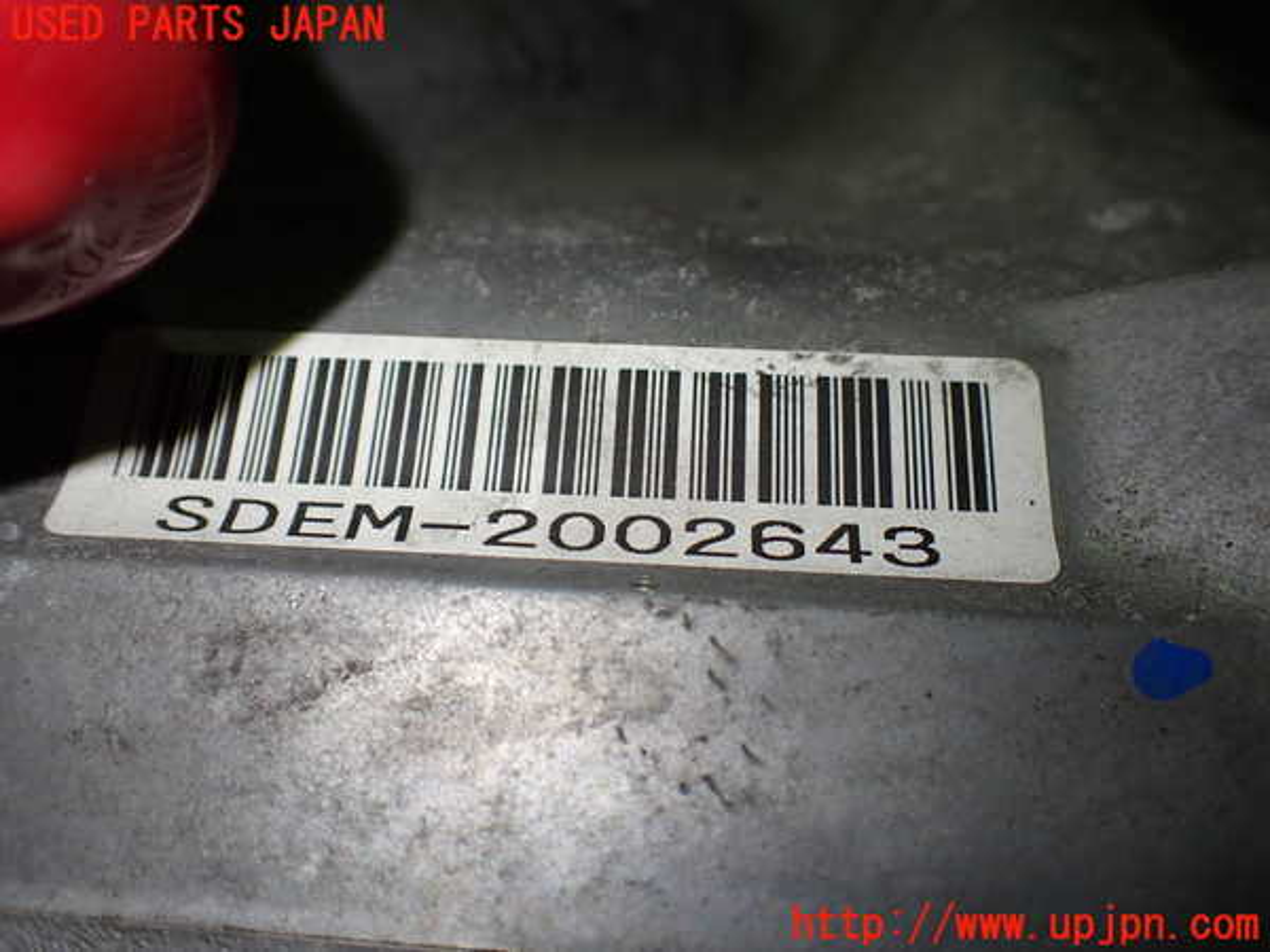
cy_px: 476
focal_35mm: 30
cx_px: 635
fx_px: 1101
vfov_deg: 46.8
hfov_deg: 60.0
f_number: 2.3
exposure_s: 1/125
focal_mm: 5.4
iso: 125
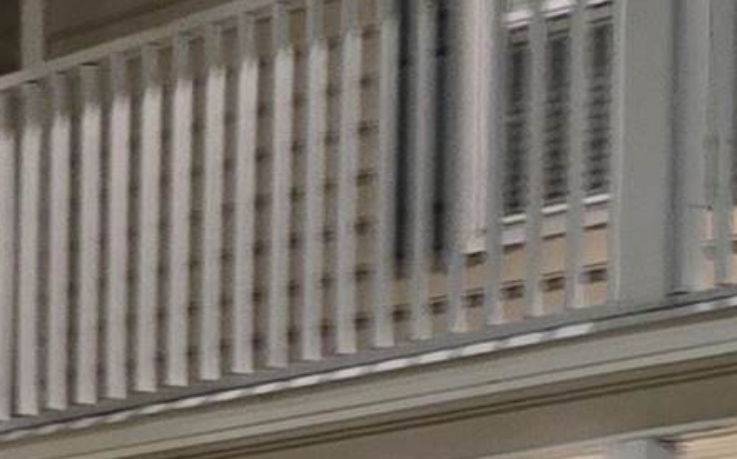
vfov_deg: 7.5
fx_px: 3412
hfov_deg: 12.2
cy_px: 759
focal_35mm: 170
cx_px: 18
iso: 800
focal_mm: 6.3
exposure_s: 1/60
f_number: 1.7
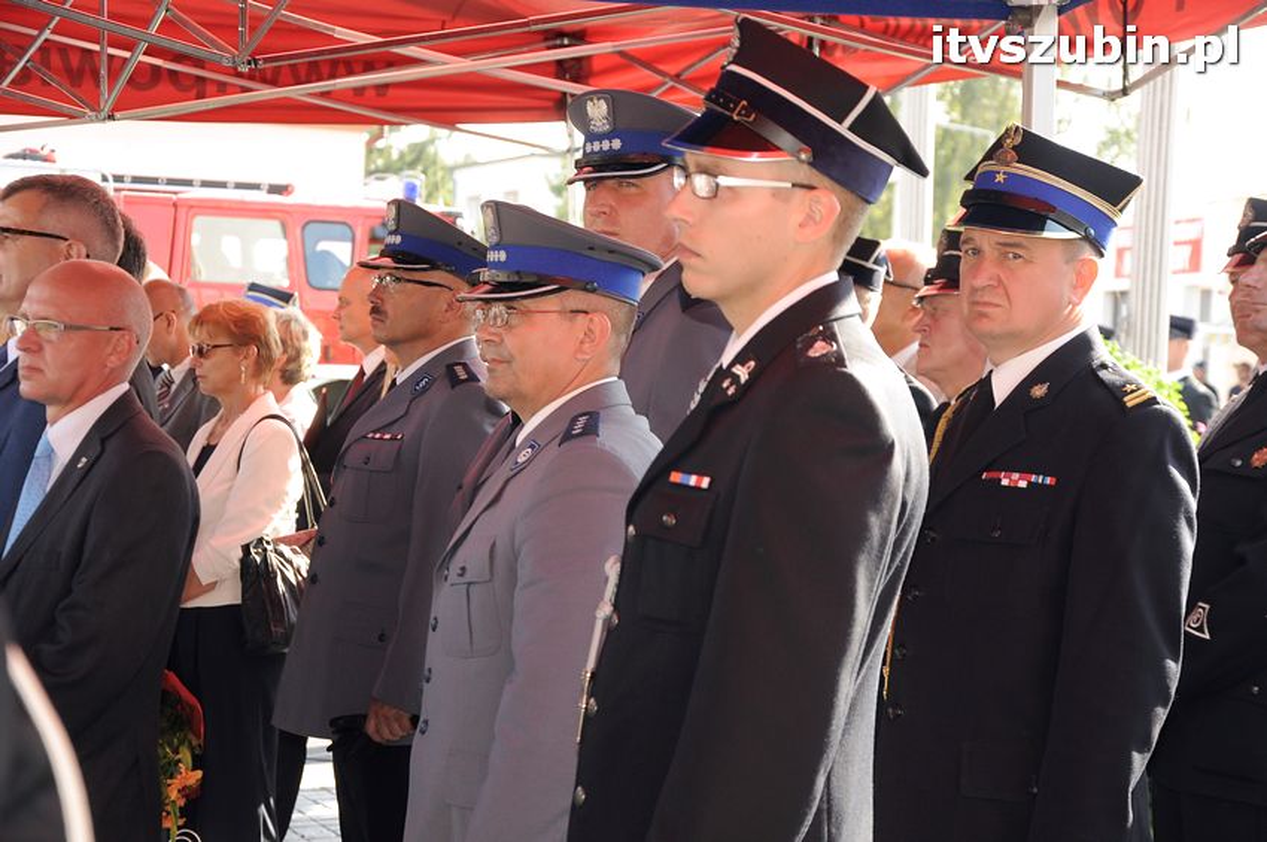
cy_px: 421
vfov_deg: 14.7
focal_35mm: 93
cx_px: 634
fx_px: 3270
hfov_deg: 21.9
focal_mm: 62
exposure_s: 1/125
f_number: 5.3
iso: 400
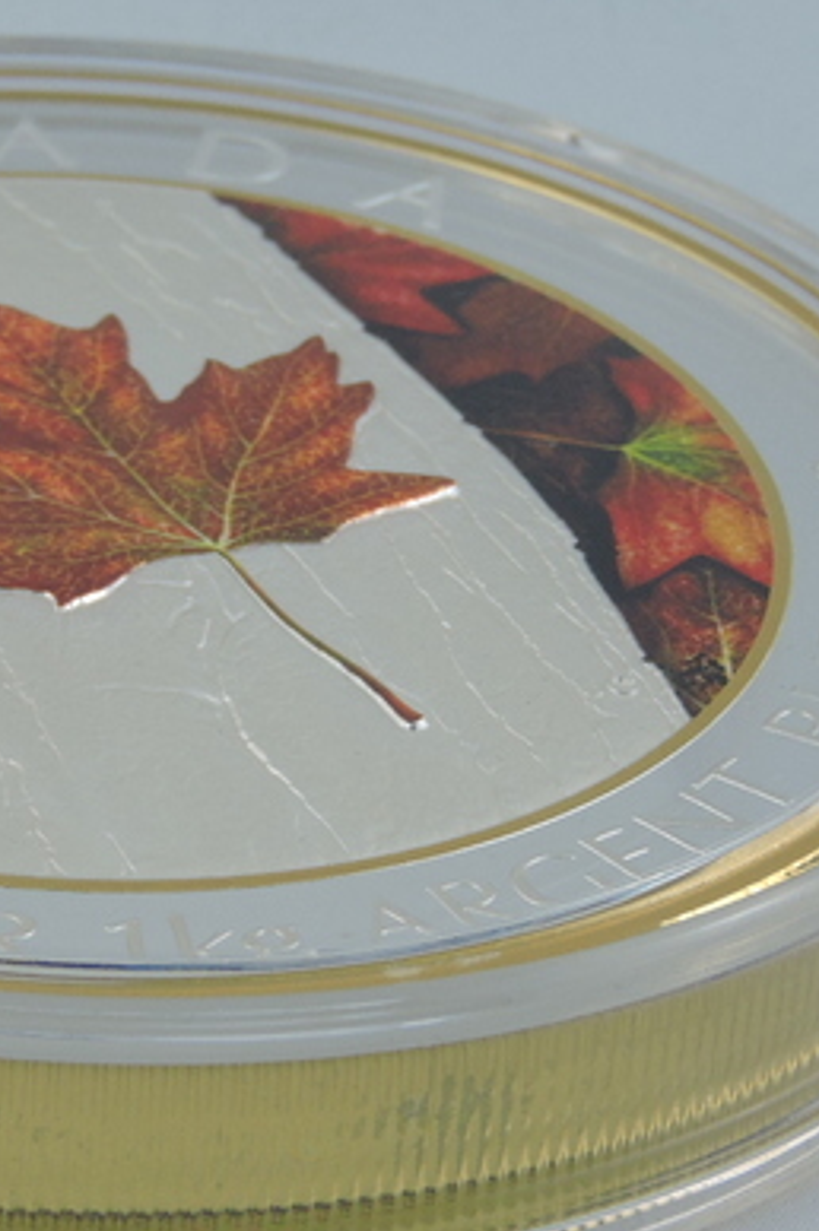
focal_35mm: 166
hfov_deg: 8.2
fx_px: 5674
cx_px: 46
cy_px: 558
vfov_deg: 12.4
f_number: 4.5
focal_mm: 14.3
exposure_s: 1/60
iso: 100
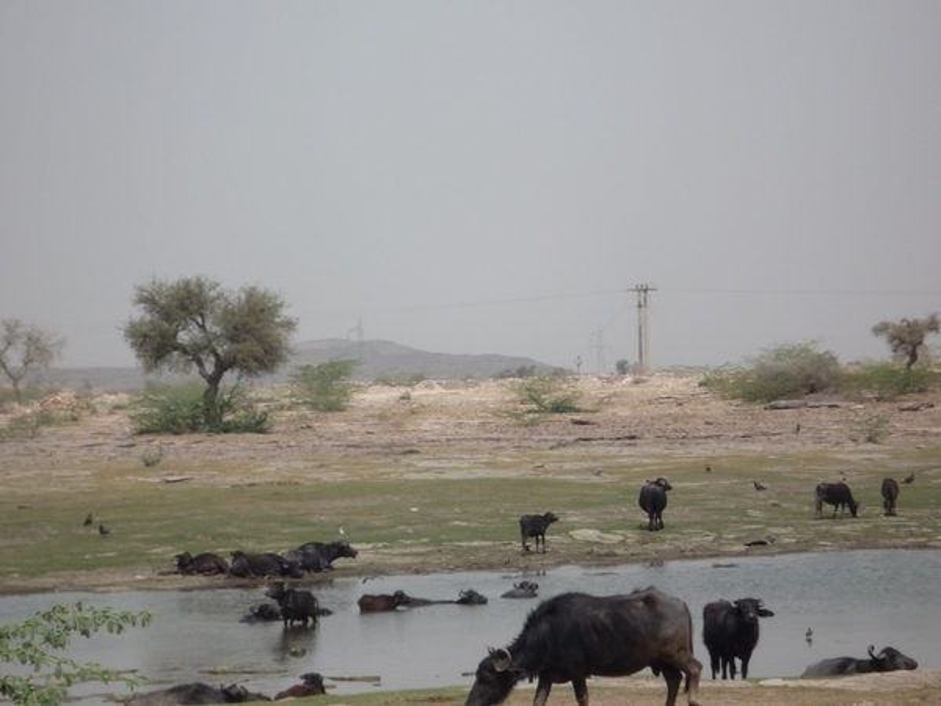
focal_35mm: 150
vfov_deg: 9.9
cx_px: 470
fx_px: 4078
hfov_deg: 13.2
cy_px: 353
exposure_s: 1/640
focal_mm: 22
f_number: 5.9
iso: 100
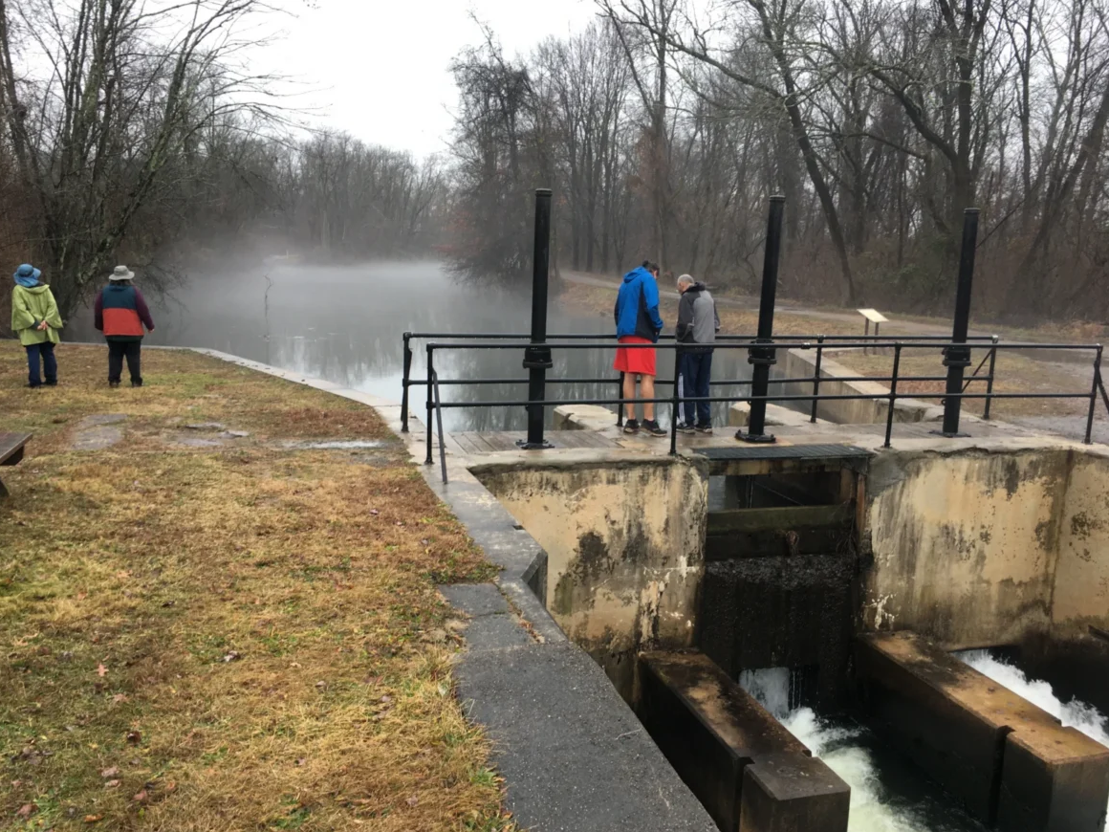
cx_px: 545
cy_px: 429
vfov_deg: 46.8
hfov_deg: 60.0
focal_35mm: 30
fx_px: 961
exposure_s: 1/120
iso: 32
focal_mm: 4.15
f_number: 2.2
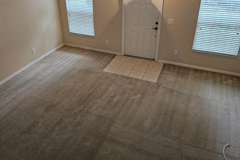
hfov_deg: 63.5
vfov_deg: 44.4
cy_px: 54
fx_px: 193
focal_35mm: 29
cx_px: 106
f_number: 1.7
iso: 800
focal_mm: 6.3
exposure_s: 1/120
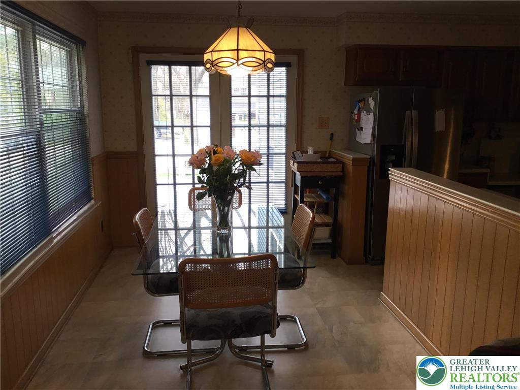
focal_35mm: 31
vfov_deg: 45.4
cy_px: 195
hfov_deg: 58.4
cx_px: 260
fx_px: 466
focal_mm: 3.3
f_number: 2.4
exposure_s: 1/60
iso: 32
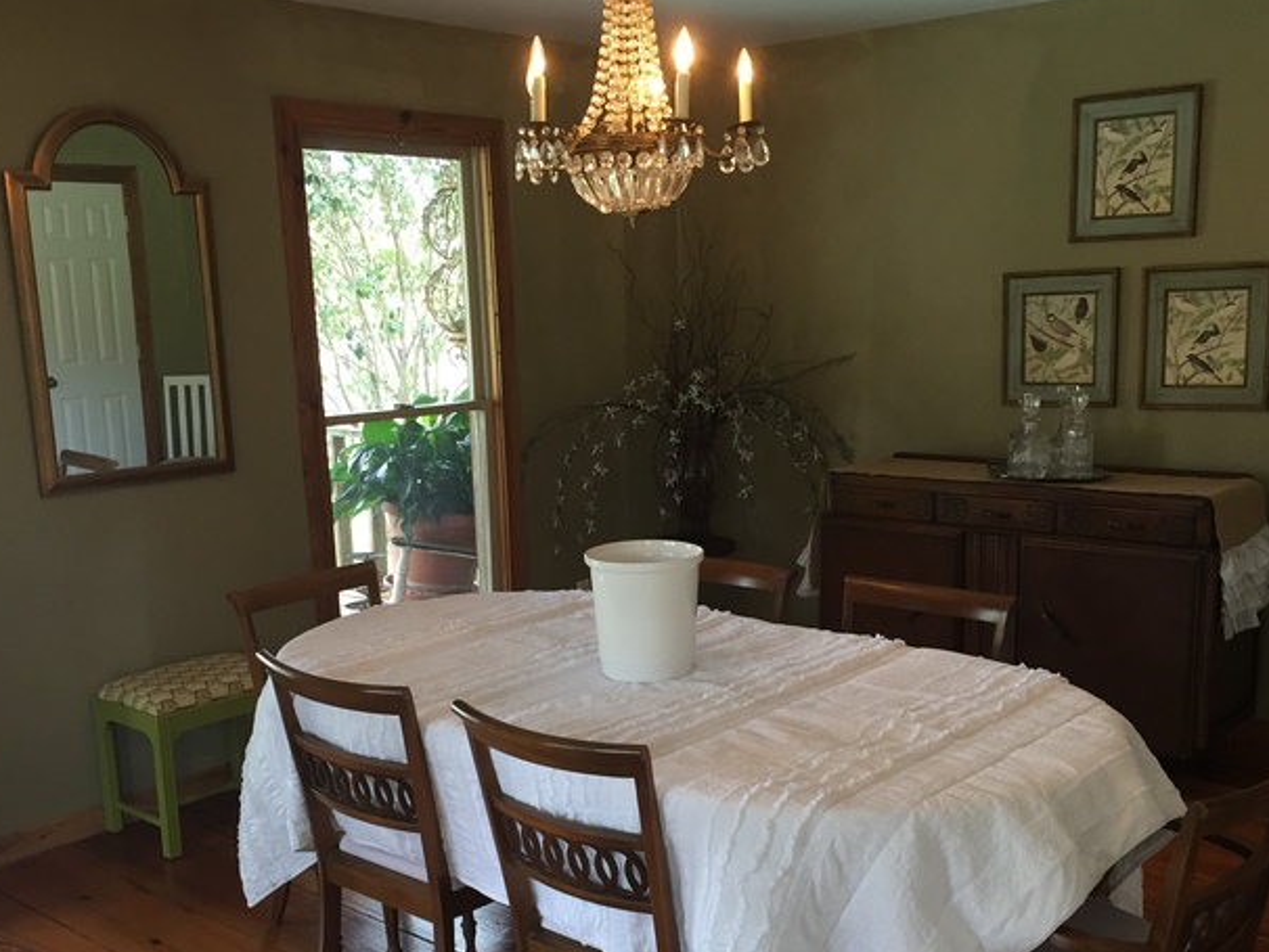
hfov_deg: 50.1
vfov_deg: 38.5
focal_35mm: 37
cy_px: 588
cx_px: 677
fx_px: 1357
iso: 50
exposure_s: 1/30
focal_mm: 4.15
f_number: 2.2
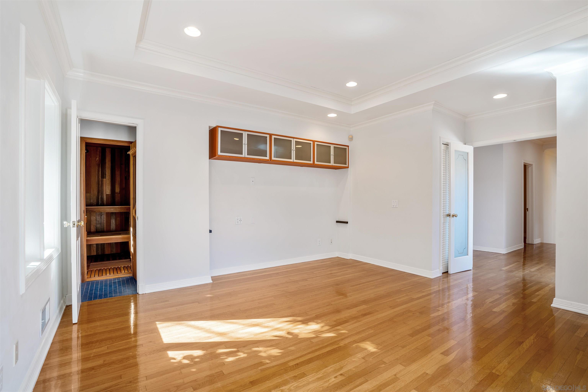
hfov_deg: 96.7
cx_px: 294
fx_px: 261
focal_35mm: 16
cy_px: 196
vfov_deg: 73.7
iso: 125
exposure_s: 1/20
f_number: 7.1
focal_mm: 16
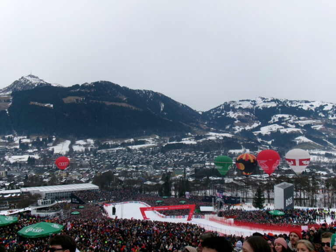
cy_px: 126
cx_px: 168
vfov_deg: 49.7
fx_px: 272
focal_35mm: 28
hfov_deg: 63.4
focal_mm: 5.1
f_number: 10.8
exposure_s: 1/60
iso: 100
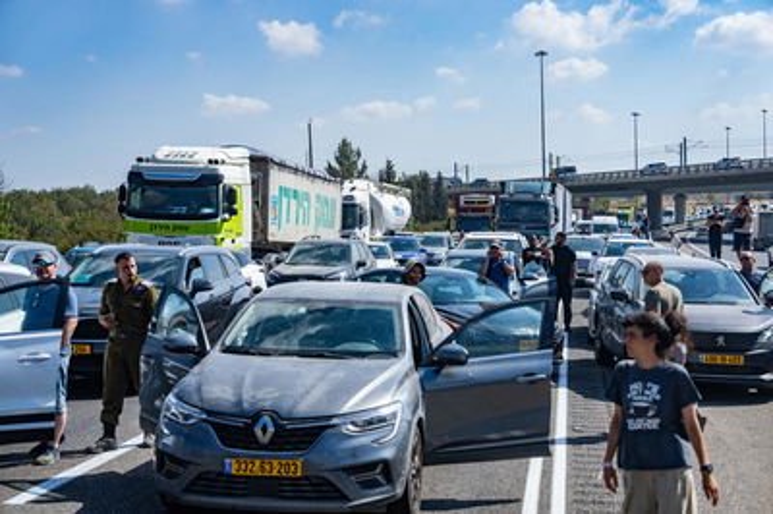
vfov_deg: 23.3
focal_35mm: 58
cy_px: 257
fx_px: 1244
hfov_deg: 34.5
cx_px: 386
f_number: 4.5
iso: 400
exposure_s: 1/4000
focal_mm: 58
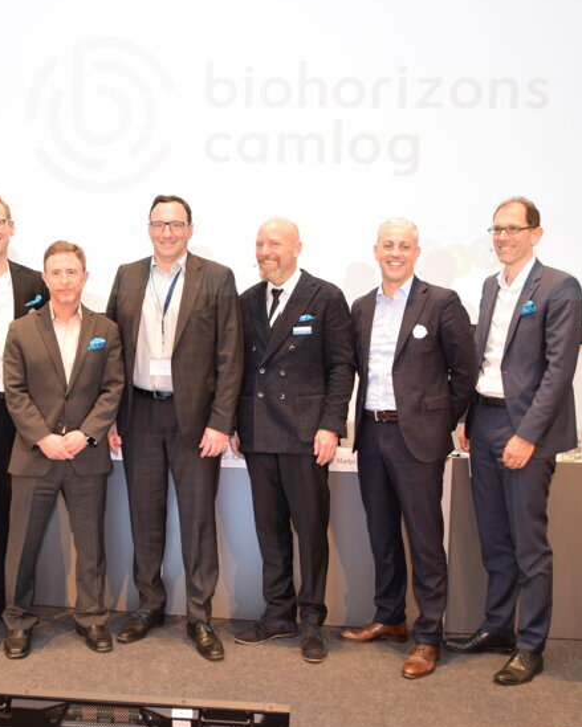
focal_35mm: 38
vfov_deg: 48.2
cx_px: 194
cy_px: 364
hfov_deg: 38.9
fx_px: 813
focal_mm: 17
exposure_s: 1/100
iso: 1600
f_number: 2.8
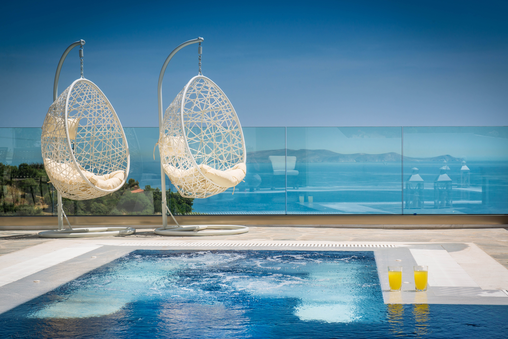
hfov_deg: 28.8
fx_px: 988
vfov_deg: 19.5
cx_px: 254
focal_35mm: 70
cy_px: 170
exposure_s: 1/320
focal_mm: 70
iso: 200
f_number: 13
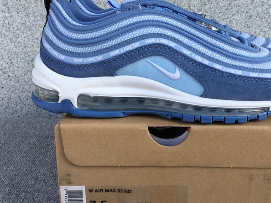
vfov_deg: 30.8
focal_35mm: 47
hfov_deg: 40.1
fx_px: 368
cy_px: 82
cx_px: 172
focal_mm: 3.3
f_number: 2.4
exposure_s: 1/382
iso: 25
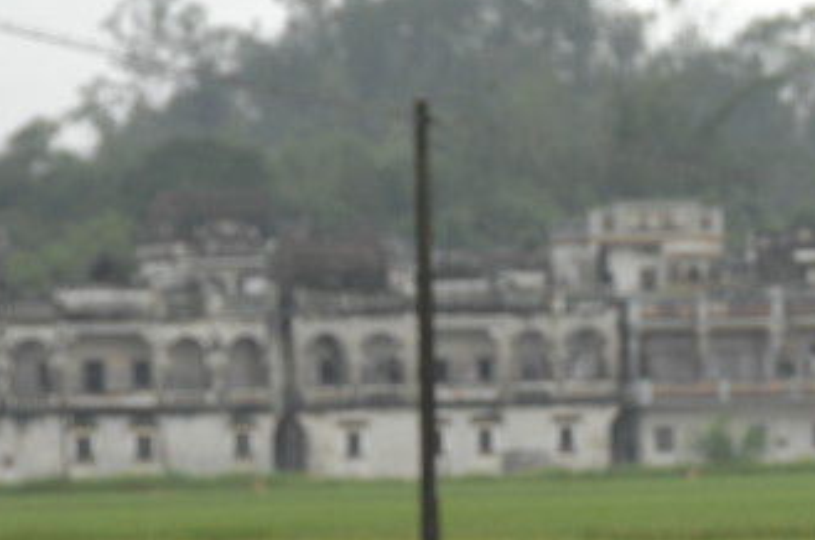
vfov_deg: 4.2
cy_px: 546
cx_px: 869
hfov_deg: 6.3
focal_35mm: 326
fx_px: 7369
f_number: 11
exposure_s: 1/200
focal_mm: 95
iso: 500
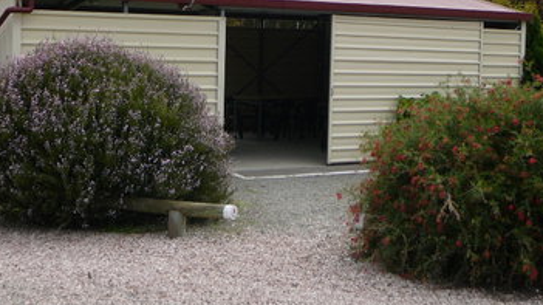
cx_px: 292
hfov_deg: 29.0
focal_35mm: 73
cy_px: 57
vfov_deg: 16.4
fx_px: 1051
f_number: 3.4
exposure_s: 1/640
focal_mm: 7.3
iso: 80
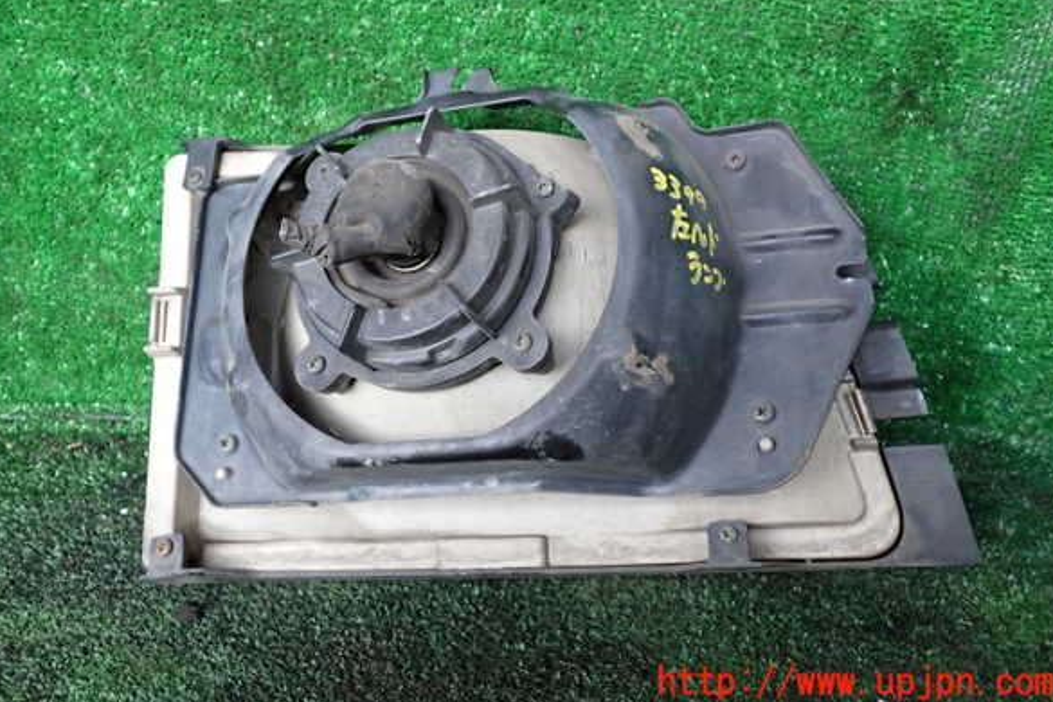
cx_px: 524
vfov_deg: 41.0
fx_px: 936
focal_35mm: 32
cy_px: 301
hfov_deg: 58.7
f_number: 2.3
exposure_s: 1/30
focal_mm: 5.4
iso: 500
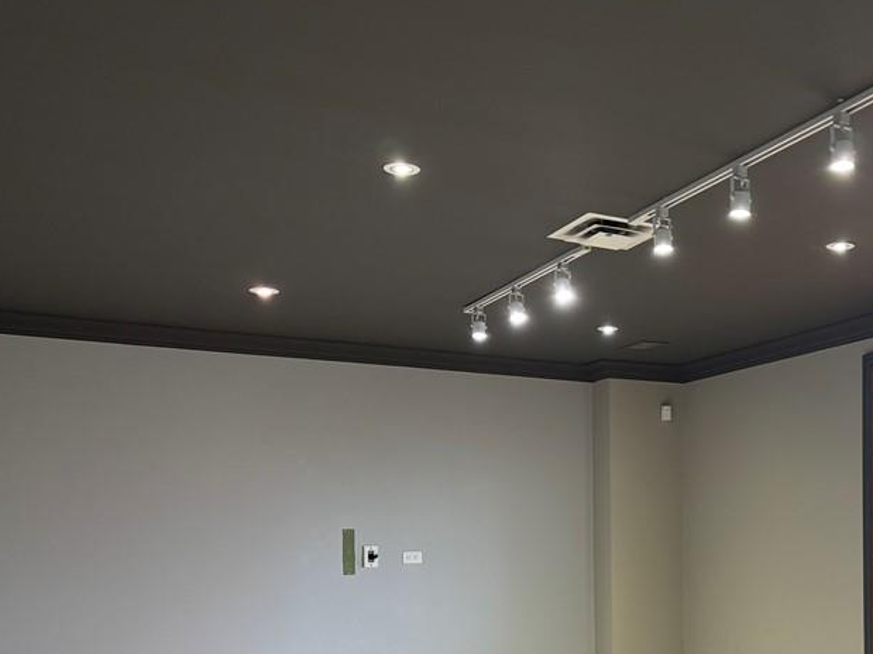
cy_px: 527
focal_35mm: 43
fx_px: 1084
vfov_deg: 32.6
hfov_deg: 42.5
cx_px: 657
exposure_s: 1/60
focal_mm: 5.96
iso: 160
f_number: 1.6
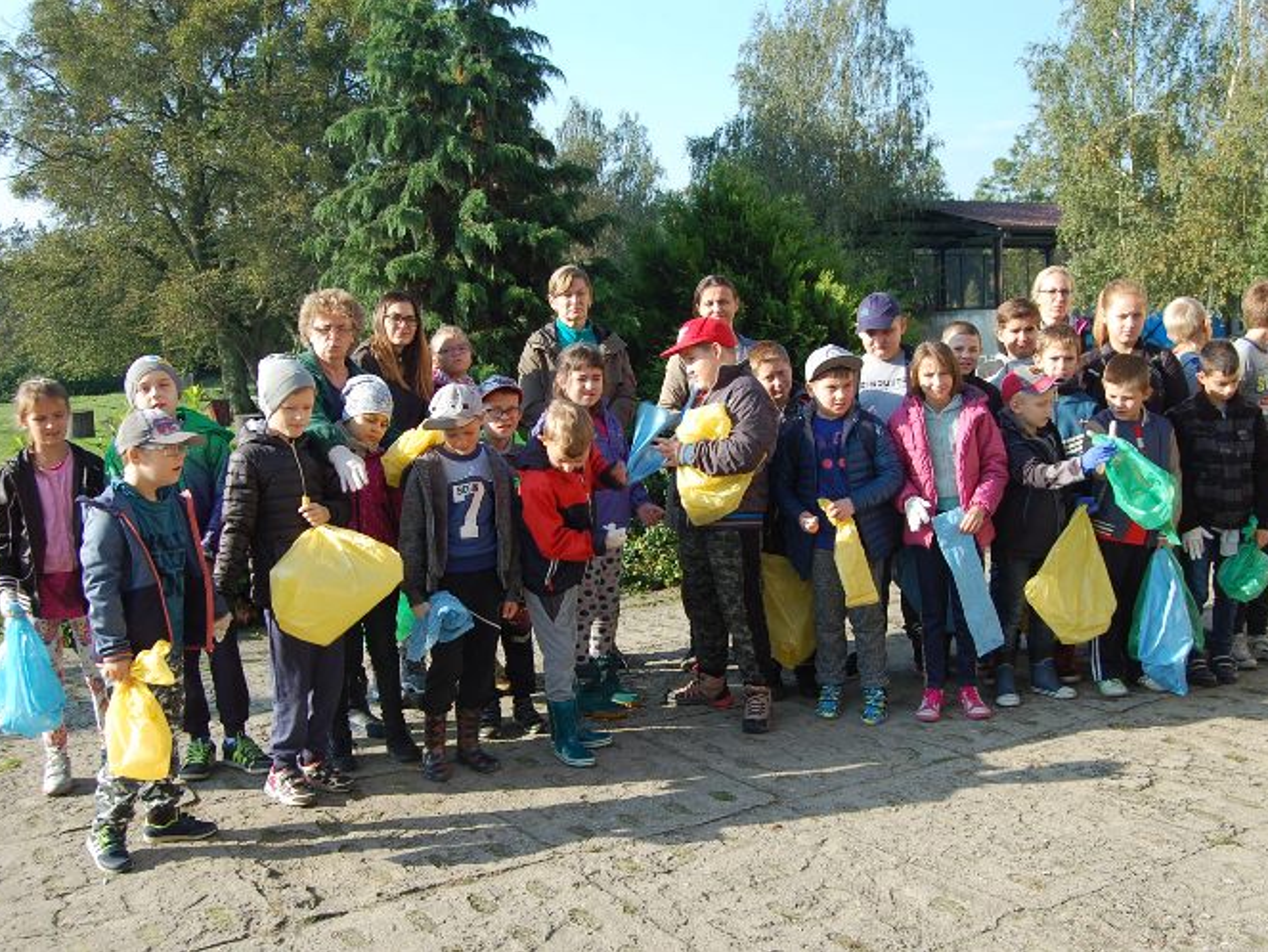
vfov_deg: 39.7
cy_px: 476
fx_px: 1319
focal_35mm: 36
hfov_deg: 51.3
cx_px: 664
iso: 250
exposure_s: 1/125
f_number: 5.6
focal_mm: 22
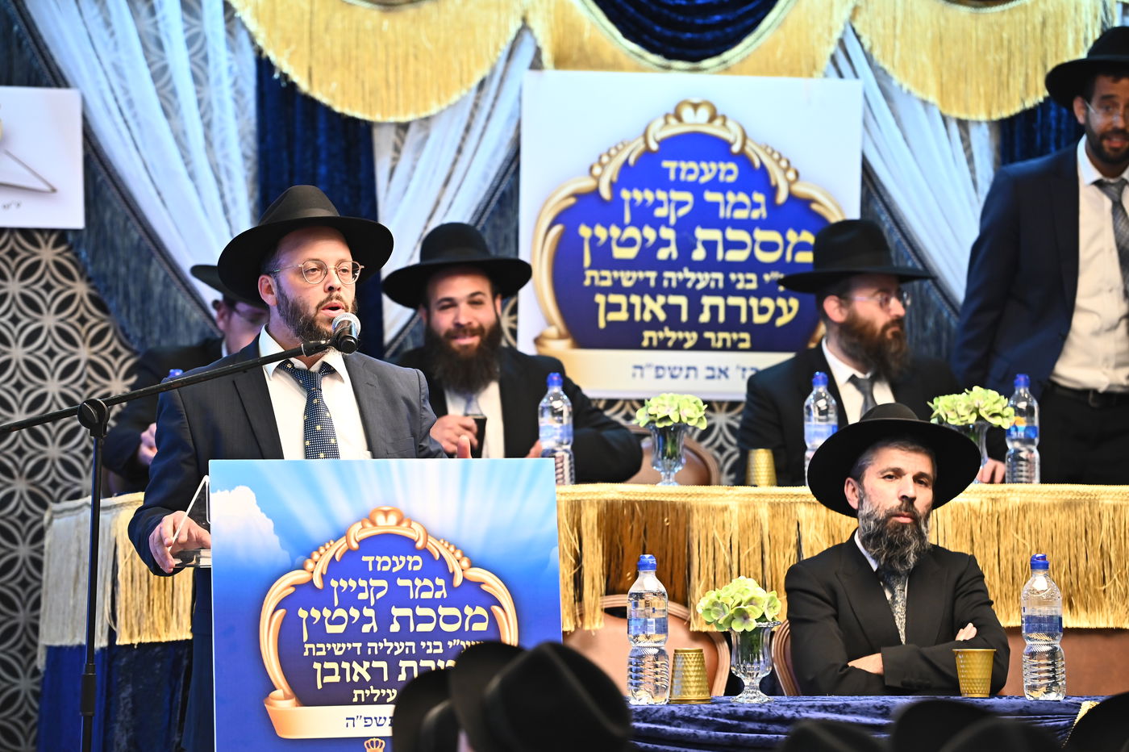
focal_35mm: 160
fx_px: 5015
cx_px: 564
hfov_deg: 12.8
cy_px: 376
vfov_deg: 8.6
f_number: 4.5
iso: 2500
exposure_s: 1/250
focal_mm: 160
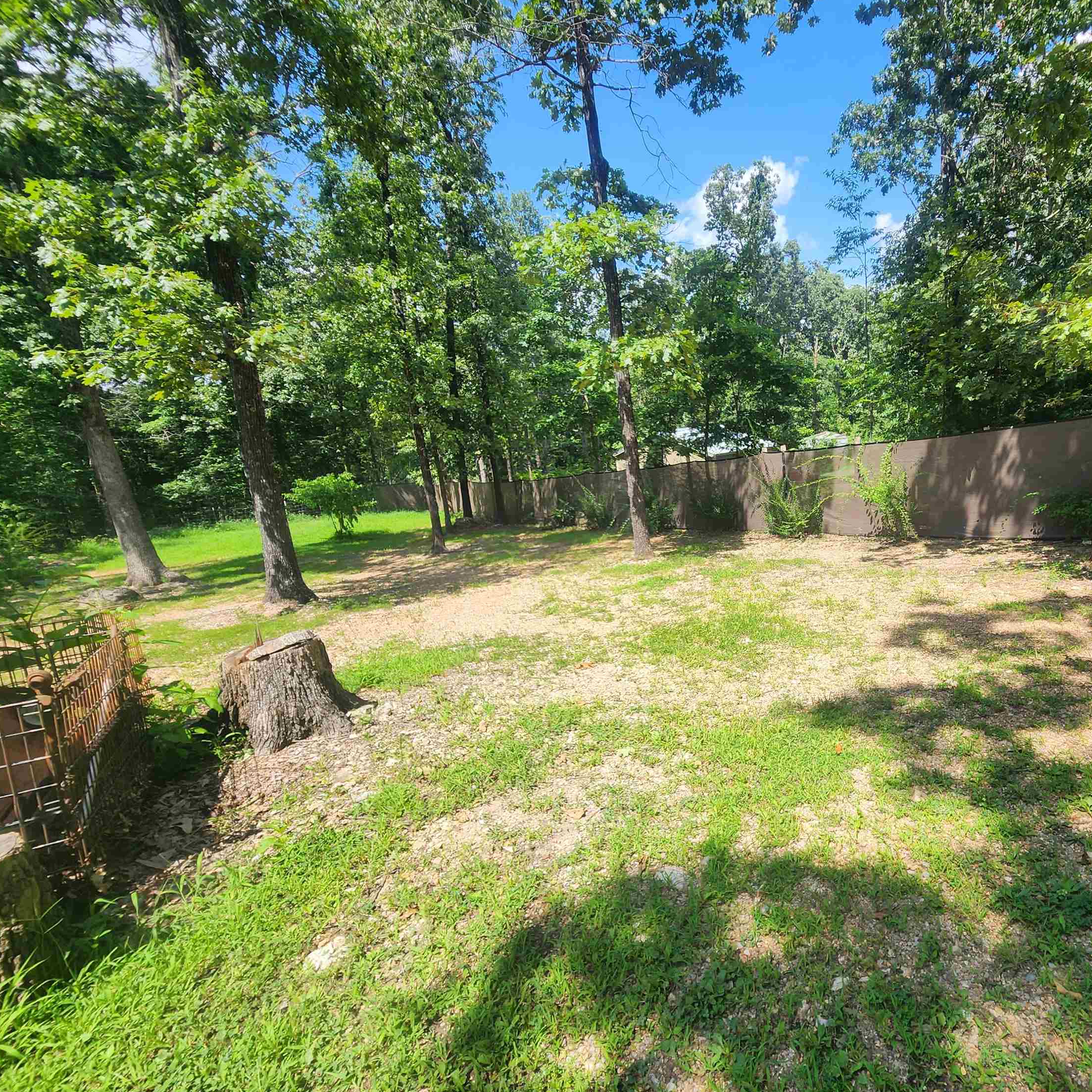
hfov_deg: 85.0
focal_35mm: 16
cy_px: 550
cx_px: 709
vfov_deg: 87.4
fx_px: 571
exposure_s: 1/900
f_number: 2.2
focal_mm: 2.2
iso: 50
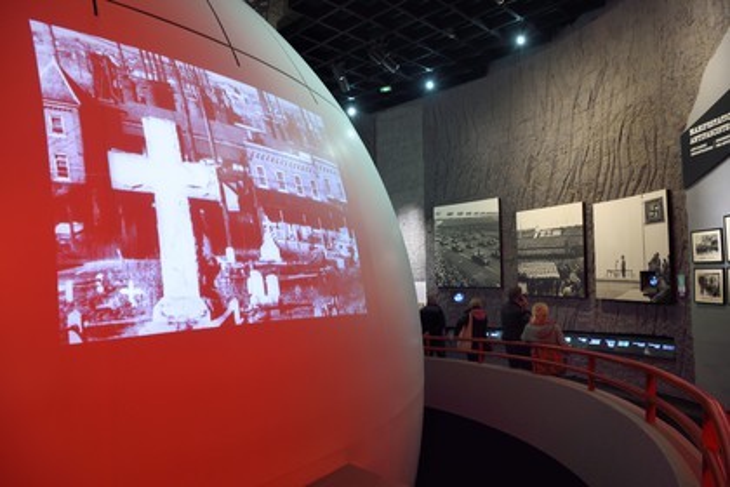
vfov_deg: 53.1
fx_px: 487
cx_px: 365
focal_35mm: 24
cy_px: 244
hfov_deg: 73.7
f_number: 6.3
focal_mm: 24
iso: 800
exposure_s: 1/8
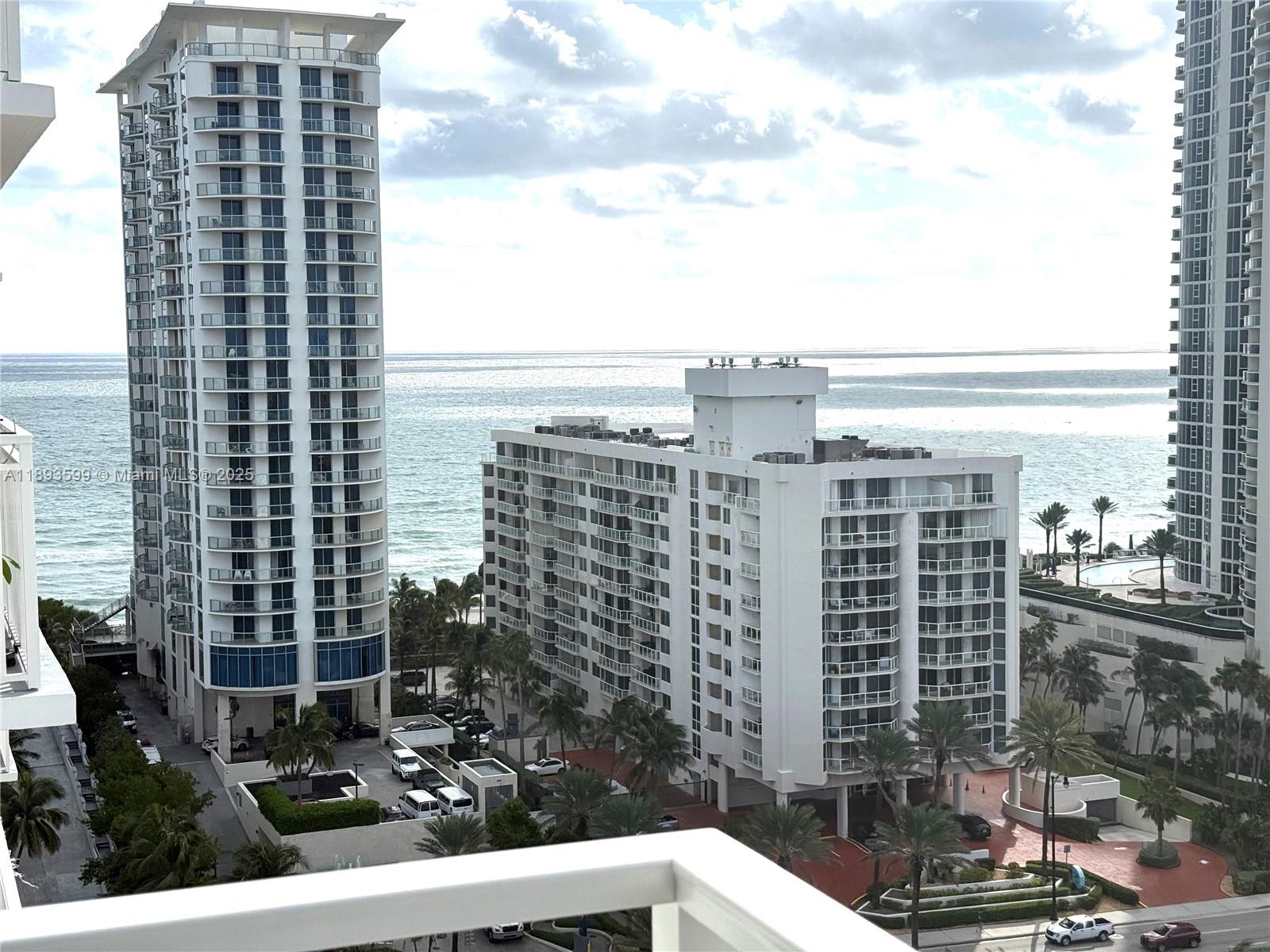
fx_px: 1761
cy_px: 476
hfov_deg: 39.7
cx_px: 635
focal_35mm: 48
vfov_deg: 30.3
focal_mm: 6.76
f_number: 1.78
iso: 64
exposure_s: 1/11364
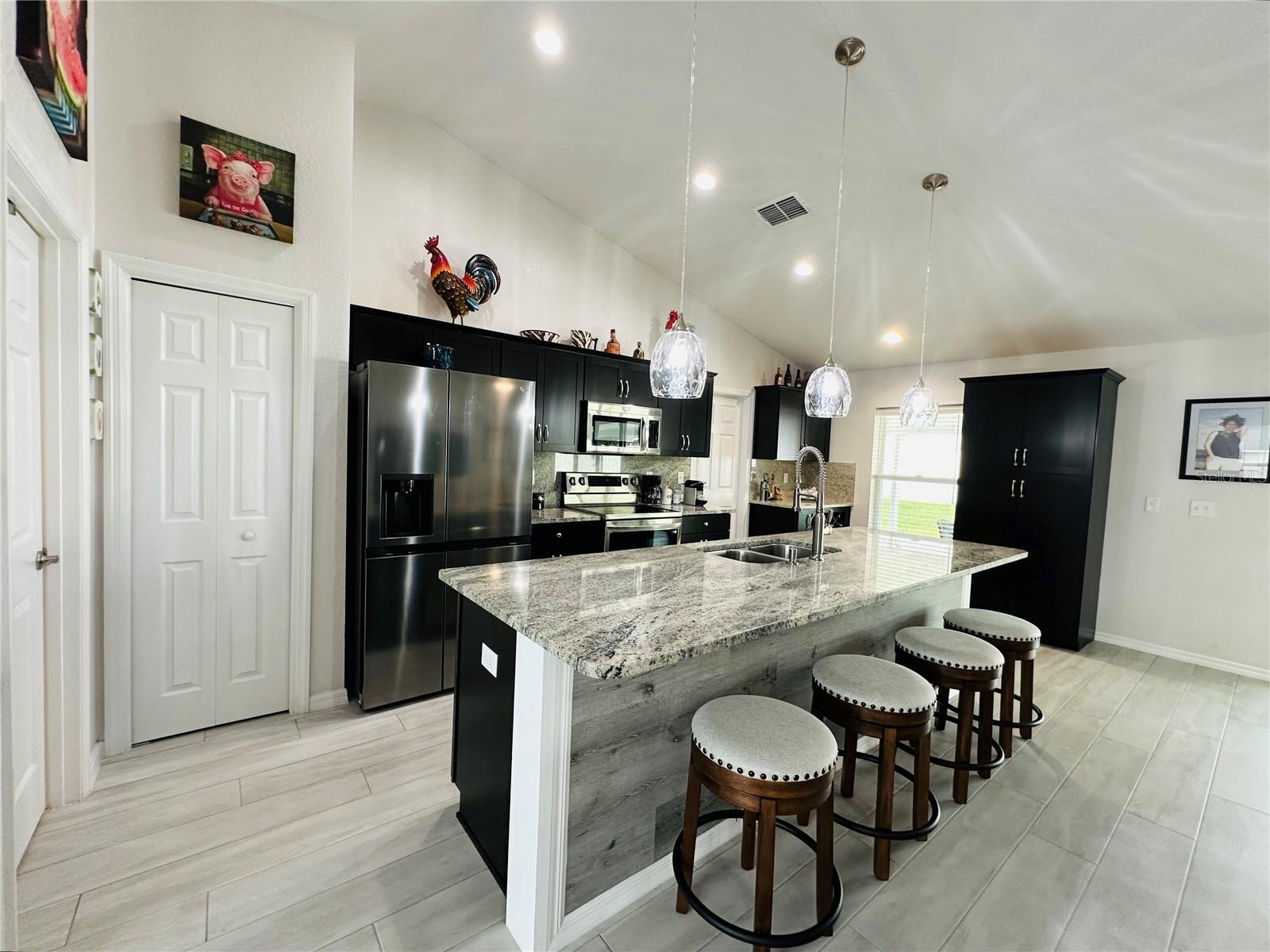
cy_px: 476
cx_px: 635
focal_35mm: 14
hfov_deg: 102.1
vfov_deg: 85.7
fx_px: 514
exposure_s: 1/60
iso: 160
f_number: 2.2
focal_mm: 2.22
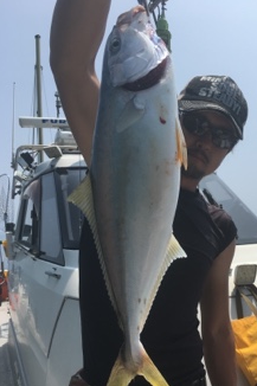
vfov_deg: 51.6
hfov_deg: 35.5
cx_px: 173
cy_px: 232
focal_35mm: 37
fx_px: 397
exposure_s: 1/2404
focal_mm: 4.15
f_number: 2.2
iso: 25
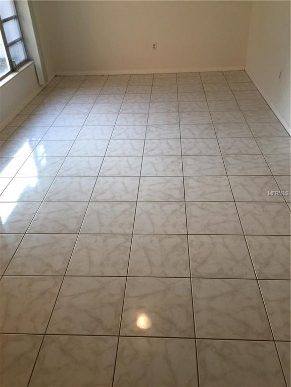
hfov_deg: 48.2
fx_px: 325
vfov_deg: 61.7
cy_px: 194
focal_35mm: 29
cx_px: 146
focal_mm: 4.15
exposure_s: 1/30
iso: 40
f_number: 2.2
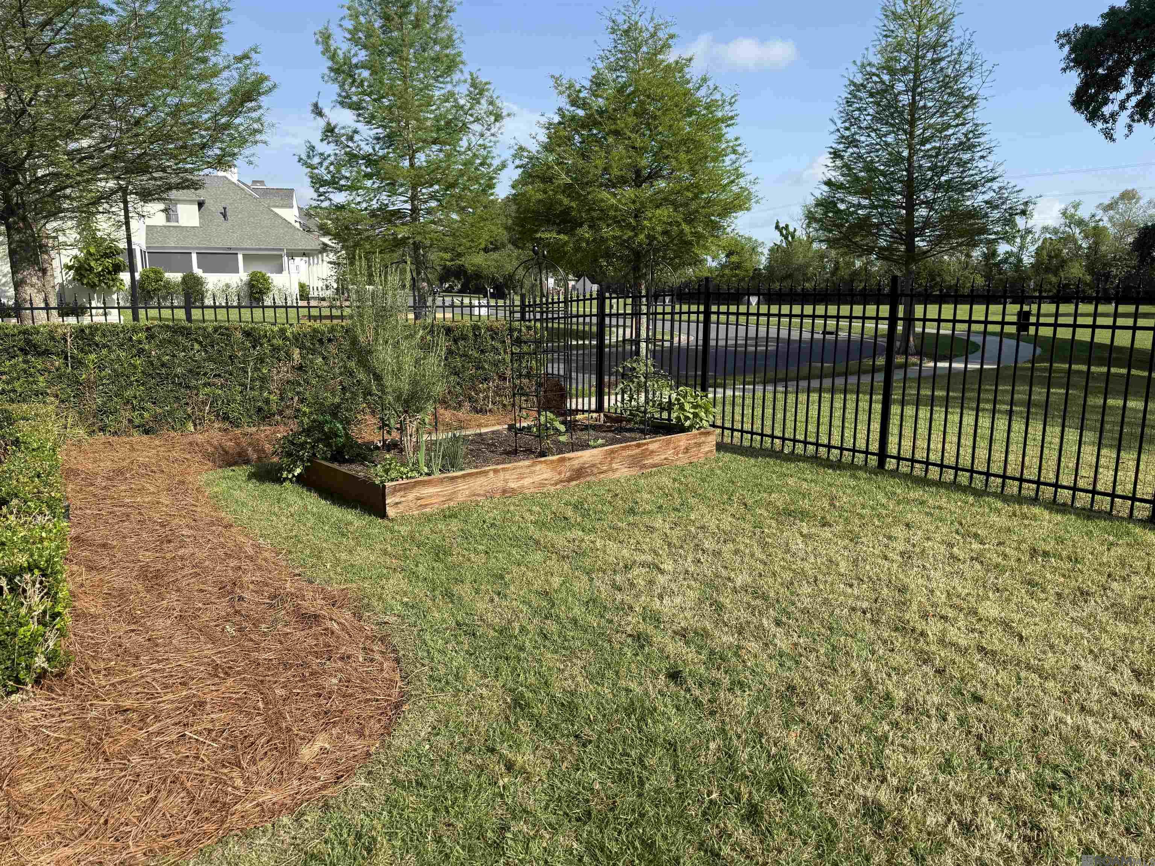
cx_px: 578
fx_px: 801
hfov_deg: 71.6
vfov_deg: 56.8
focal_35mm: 24
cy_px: 433
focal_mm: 6.76
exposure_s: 1/2907
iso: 80
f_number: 1.78
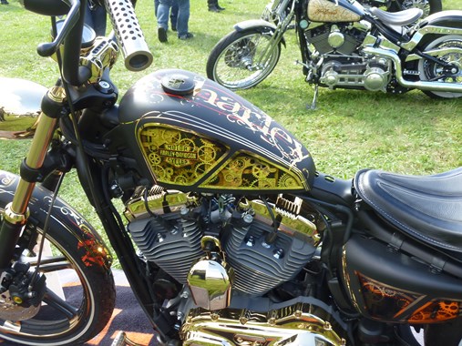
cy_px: 173
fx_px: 560
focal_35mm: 42
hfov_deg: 44.8
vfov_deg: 34.3
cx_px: 231
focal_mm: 7.6
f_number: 4.1
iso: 80
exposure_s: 1/60
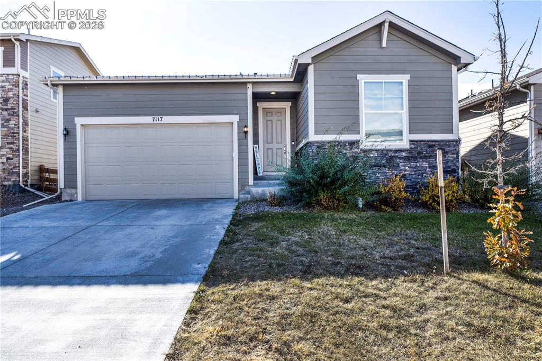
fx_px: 301
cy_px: 180
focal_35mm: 20
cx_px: 271
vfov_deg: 61.9
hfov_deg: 84.0
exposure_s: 1/500
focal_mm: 20
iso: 320
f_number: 7.1
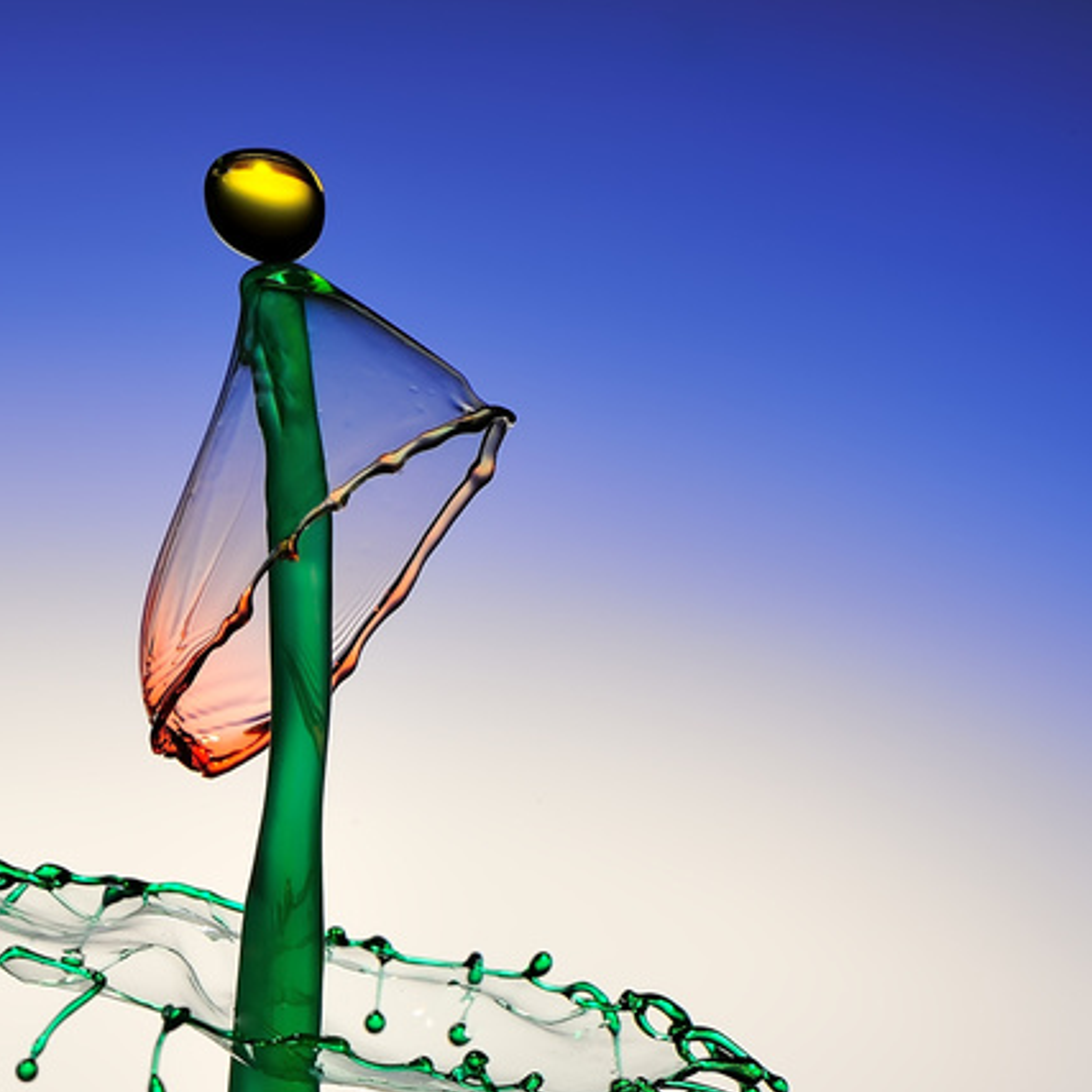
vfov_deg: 8.4
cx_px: 253
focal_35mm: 209
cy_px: 800
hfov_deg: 8.4
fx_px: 7459
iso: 320
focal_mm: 105
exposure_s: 1/2
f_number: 18
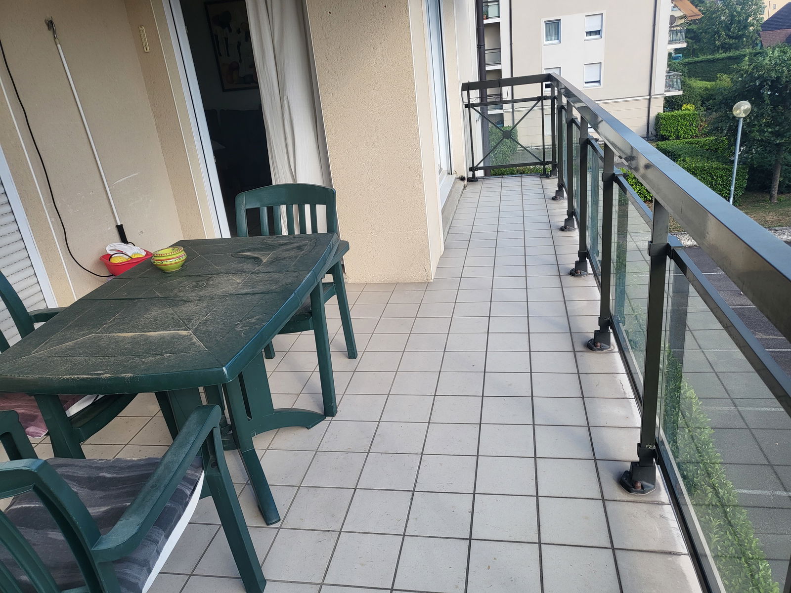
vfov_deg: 53.1
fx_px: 594
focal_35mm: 26
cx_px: 396
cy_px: 296
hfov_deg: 67.3
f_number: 1.8
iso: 50
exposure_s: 1/730
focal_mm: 4.25
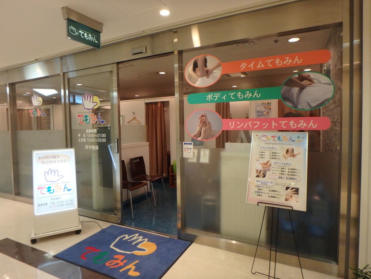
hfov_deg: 79.0
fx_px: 225
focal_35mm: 21
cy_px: 140
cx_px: 186
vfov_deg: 63.5
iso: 320
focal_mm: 3.7
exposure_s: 1/30
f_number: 3.5
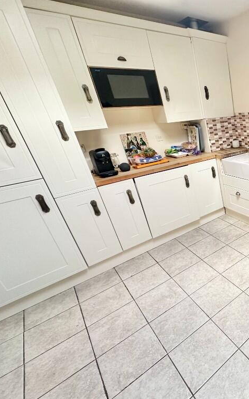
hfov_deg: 46.3
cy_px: 199
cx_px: 266
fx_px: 217
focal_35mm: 20
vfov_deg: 85.1
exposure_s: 1/50
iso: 320
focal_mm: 2.22
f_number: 2.2
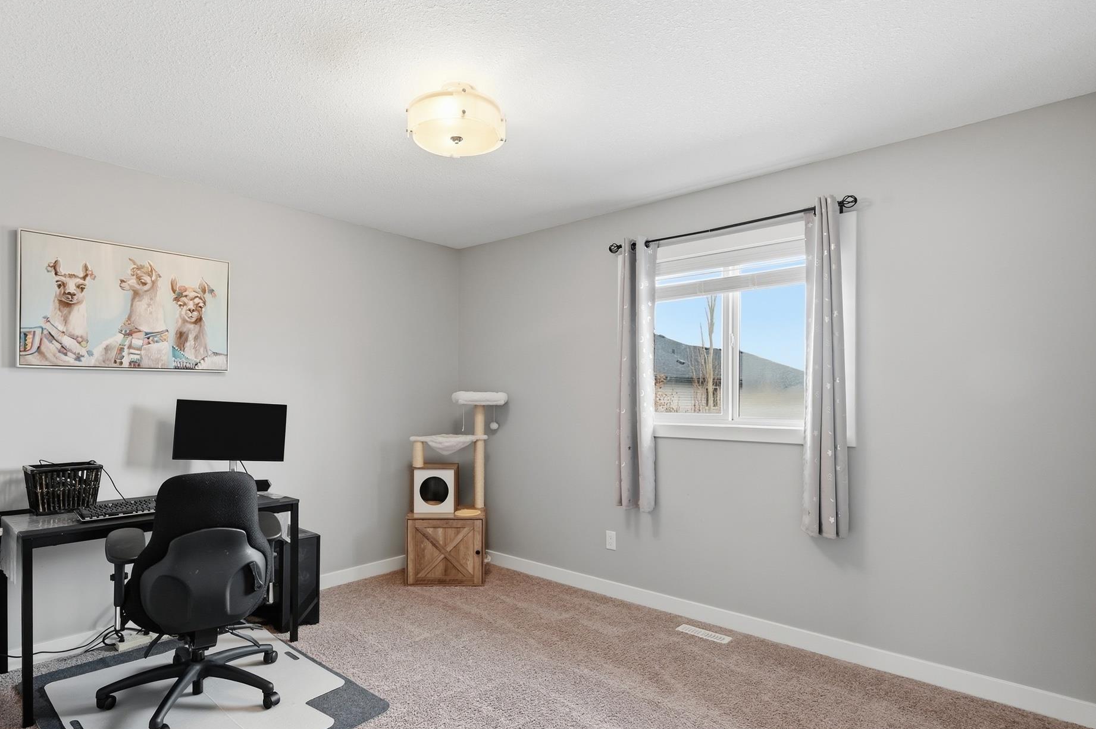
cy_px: 394
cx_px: 515
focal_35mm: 19
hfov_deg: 86.9
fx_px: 578
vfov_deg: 64.4
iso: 100
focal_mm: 14
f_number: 8
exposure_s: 1/13
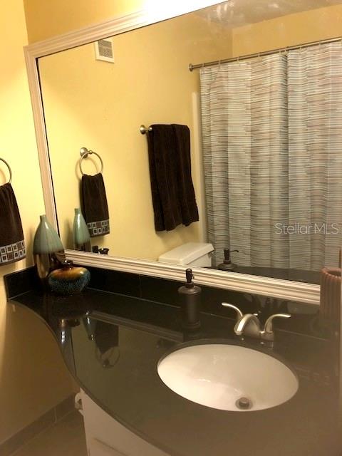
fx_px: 382
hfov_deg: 48.2
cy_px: 228
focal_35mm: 29
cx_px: 171
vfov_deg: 61.7
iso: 40
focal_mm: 3.99
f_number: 1.8
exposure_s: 1/17
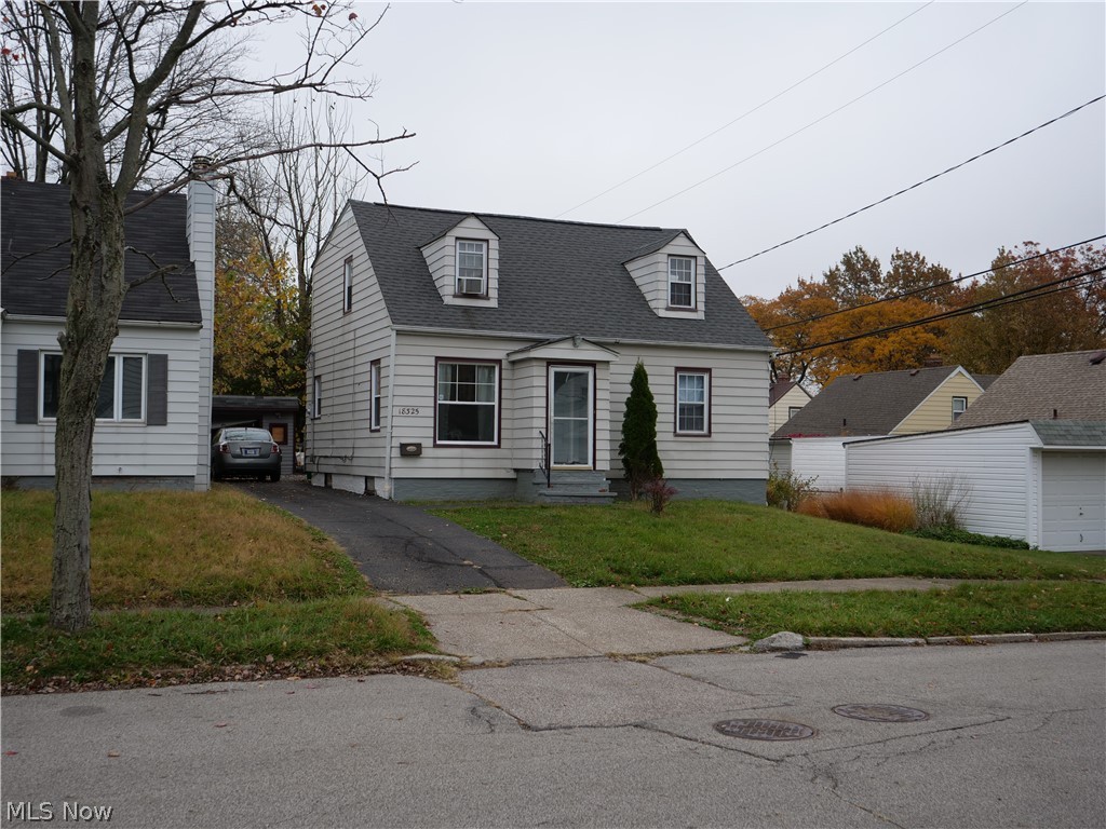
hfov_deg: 49.0
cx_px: 553
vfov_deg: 37.7
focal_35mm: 38
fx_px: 1214
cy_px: 414
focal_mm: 19
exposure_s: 1/125
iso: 200
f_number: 3.2
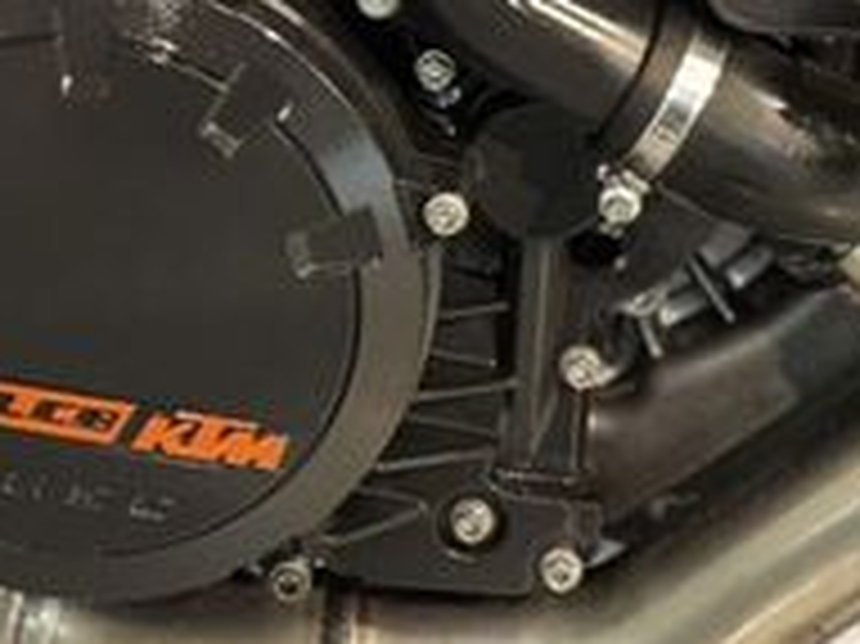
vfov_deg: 9.1
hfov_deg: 12.3
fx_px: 3997
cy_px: -108
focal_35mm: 161
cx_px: 455
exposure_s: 1/7
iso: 80
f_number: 1.78
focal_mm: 6.86
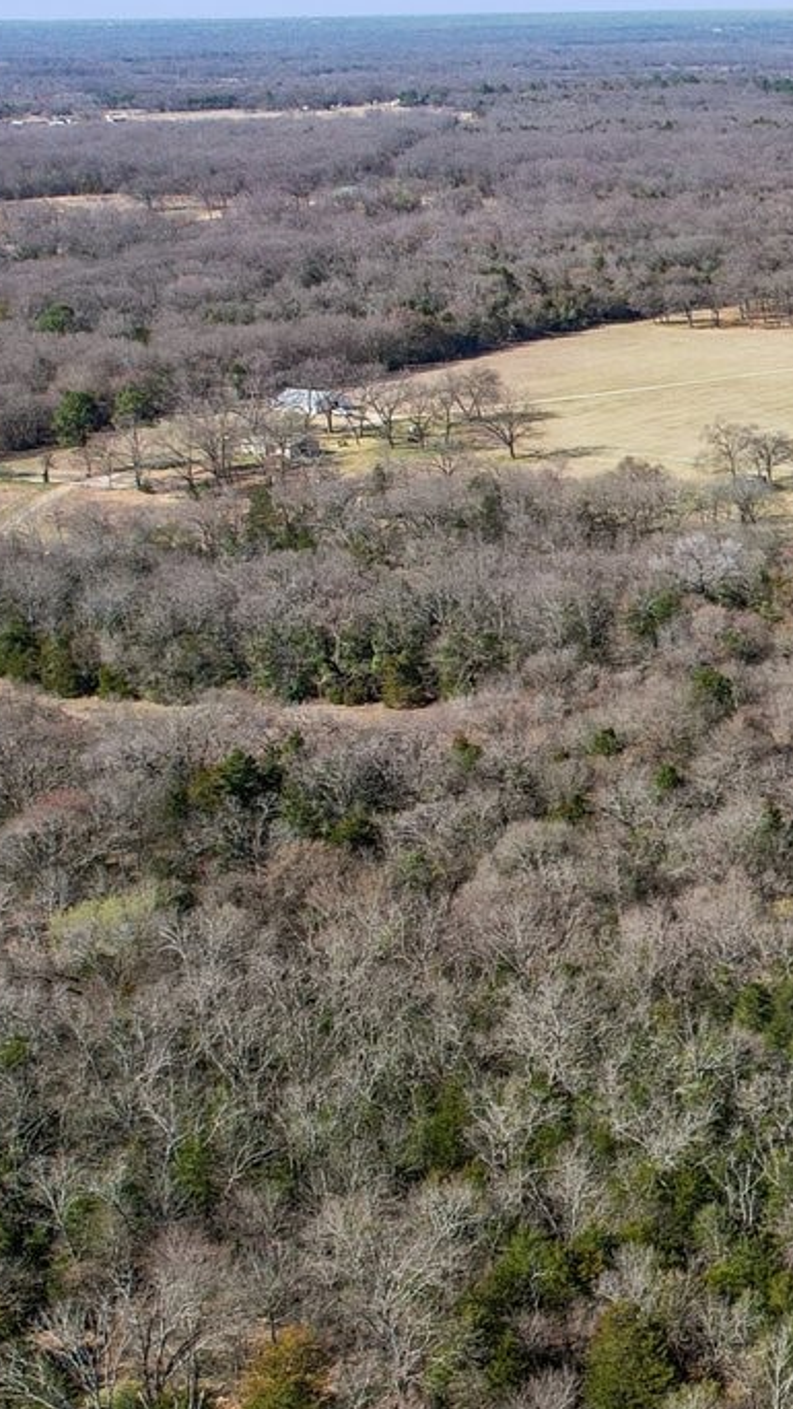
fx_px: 2578
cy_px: 776
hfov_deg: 14.6
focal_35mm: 69
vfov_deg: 30.5
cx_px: 1551
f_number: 2.8
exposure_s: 1/2000
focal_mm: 8.4
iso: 130
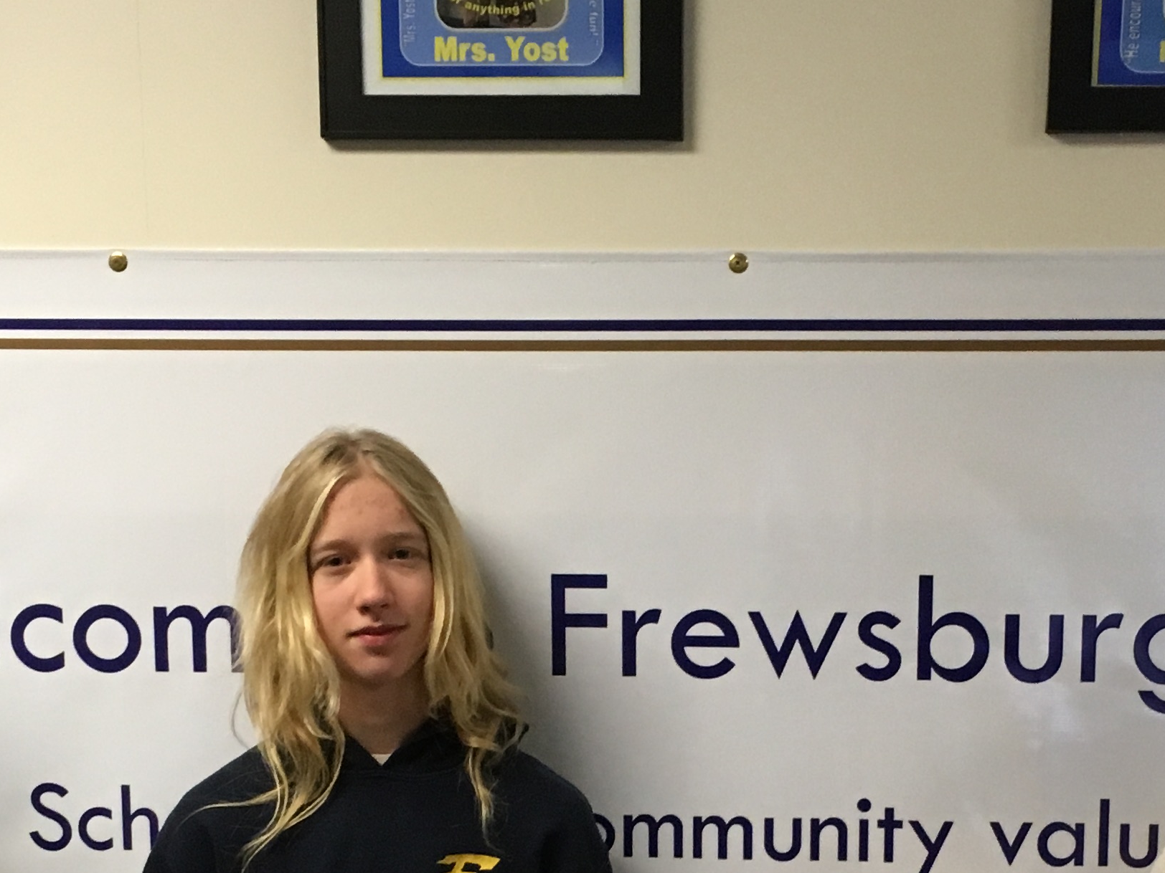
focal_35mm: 72
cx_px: 709
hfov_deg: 27.0
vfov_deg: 19.8
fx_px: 2423
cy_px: 889
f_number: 2.2
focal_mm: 4.15
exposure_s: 1/30
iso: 125
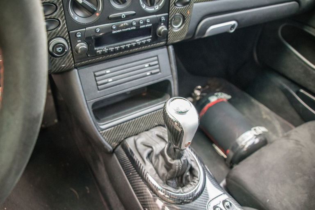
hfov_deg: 67.4
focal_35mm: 27
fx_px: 236
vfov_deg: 47.9
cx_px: 158
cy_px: 105
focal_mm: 18
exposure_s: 1/60
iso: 2000
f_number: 3.5
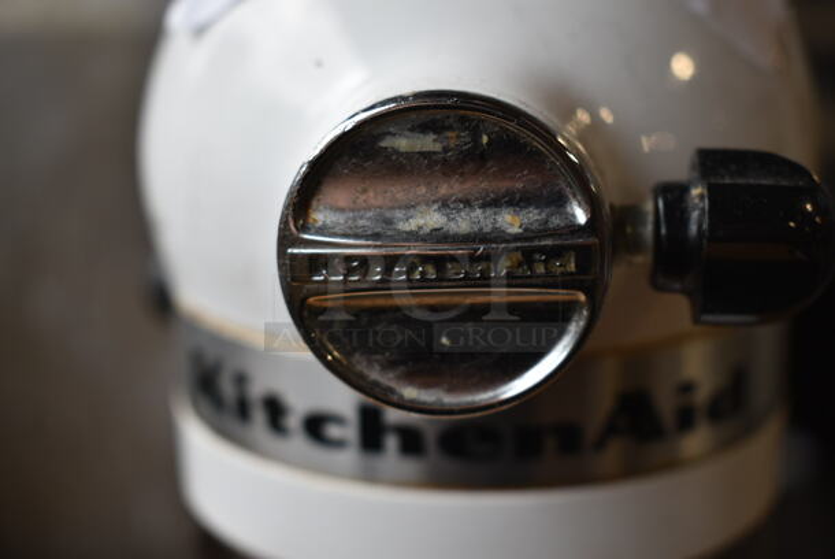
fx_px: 1323
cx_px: 418
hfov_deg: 35.0
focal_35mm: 57
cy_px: 280
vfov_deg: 23.8
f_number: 4.8
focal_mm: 38
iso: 250
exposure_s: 1/60
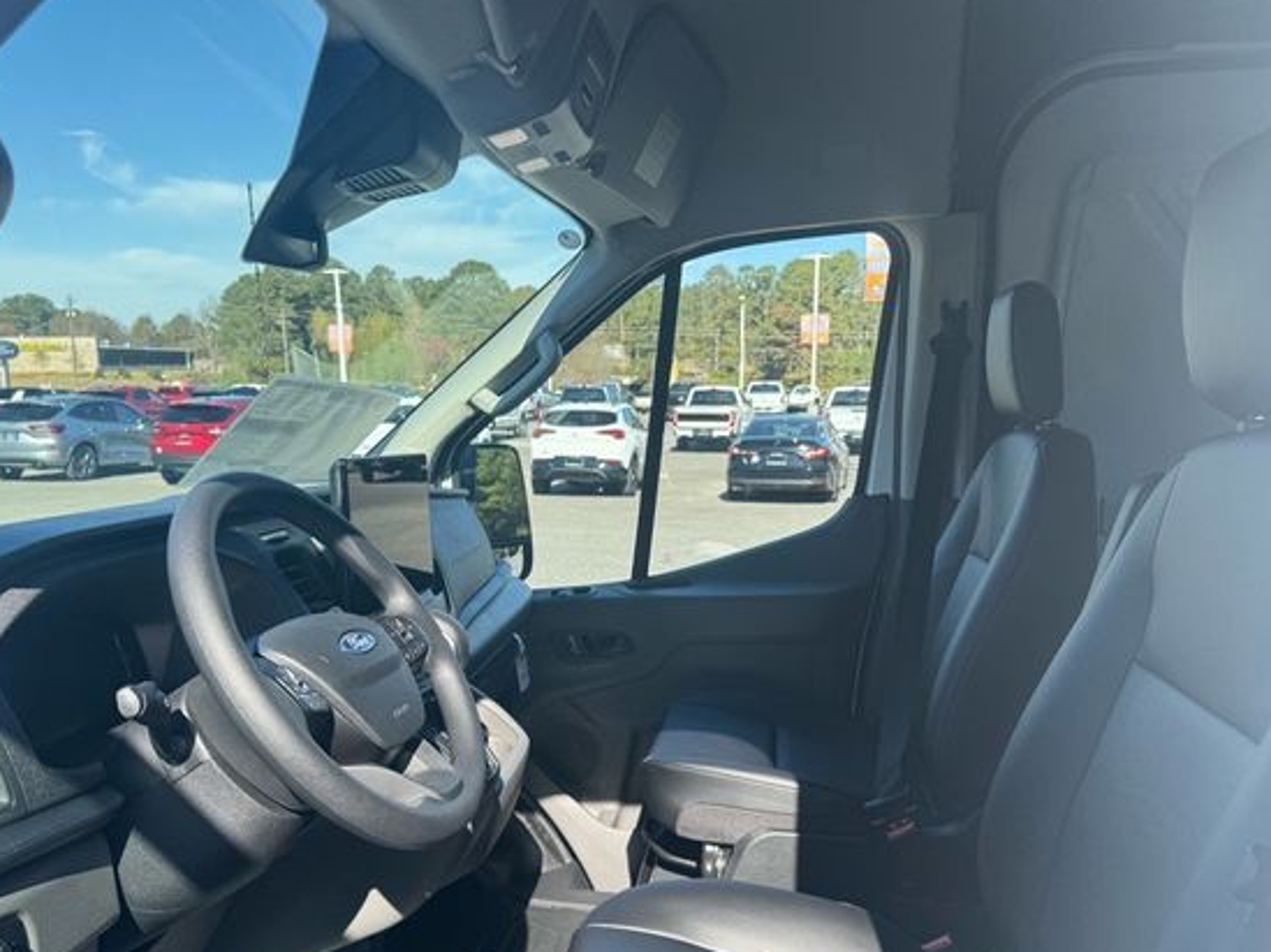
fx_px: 1027
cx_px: 644
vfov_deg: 49.6
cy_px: 540
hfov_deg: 63.5
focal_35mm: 28
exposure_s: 1/1261
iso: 80
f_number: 1.78
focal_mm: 6.76
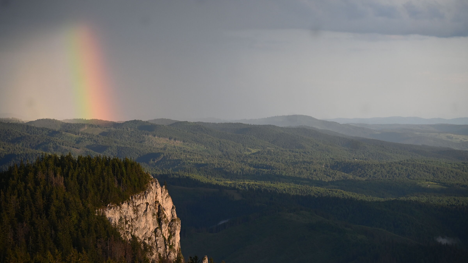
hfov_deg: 14.2
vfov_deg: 8.0
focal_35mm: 151
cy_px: 137
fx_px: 1874
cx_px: 234
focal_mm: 96
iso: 400
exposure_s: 1/400
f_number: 5
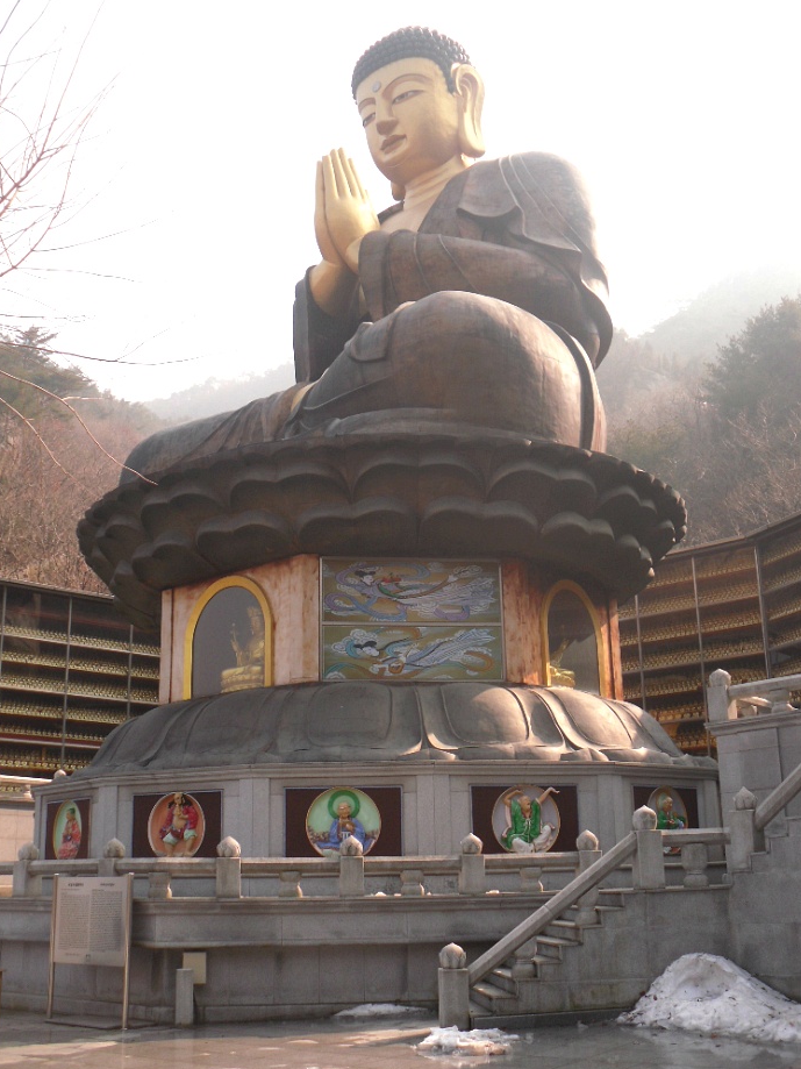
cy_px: 534
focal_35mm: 36
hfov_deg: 39.6
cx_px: 398
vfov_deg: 51.4
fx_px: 1111
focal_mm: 6.3
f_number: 3
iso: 80
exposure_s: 1/449
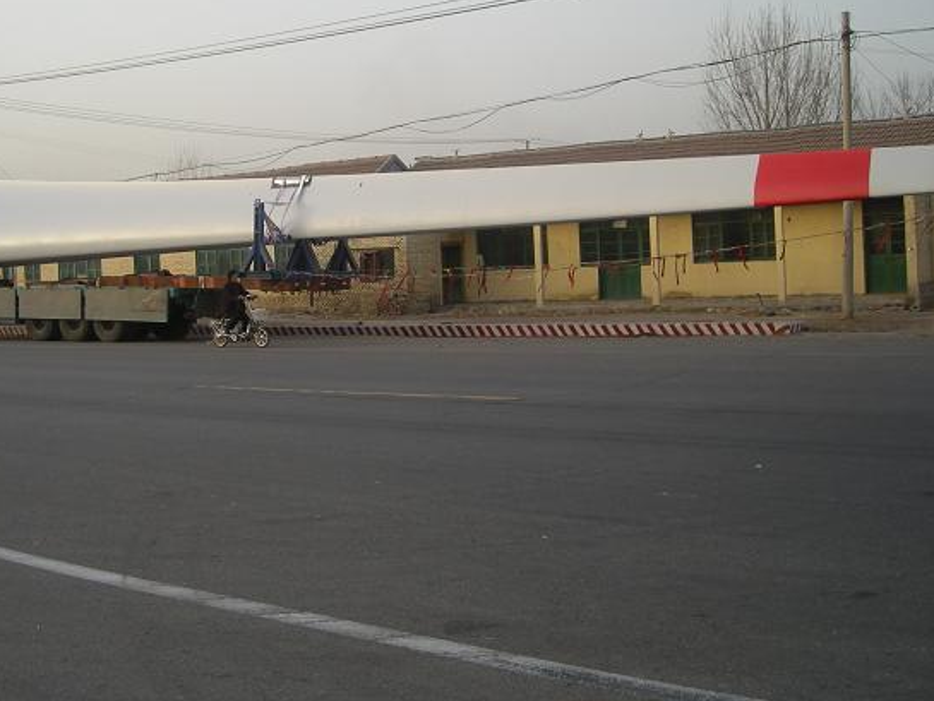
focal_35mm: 50
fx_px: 1349
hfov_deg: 37.8
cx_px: 315
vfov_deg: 28.9
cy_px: 216
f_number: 2.8
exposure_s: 1/267
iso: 50
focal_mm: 5.7
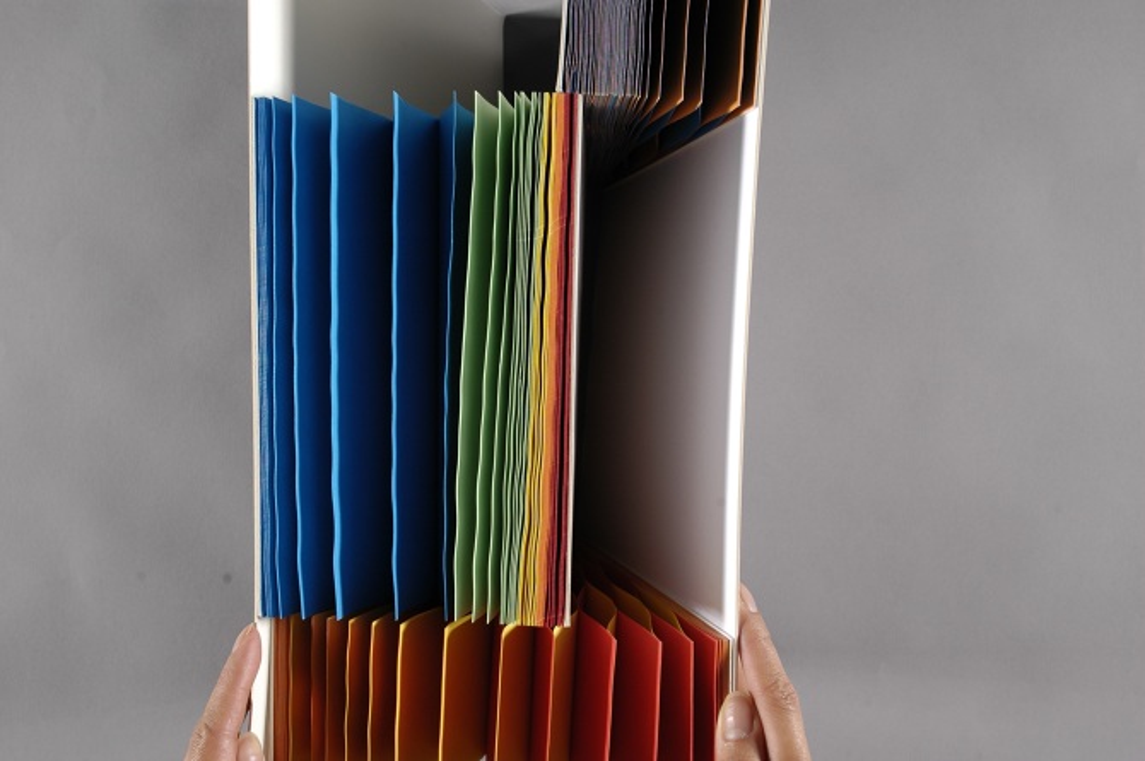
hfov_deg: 46.4
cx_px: 572
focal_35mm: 42
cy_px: 380
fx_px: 1334
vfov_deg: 31.8
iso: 200
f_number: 10
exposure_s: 1/125
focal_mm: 28
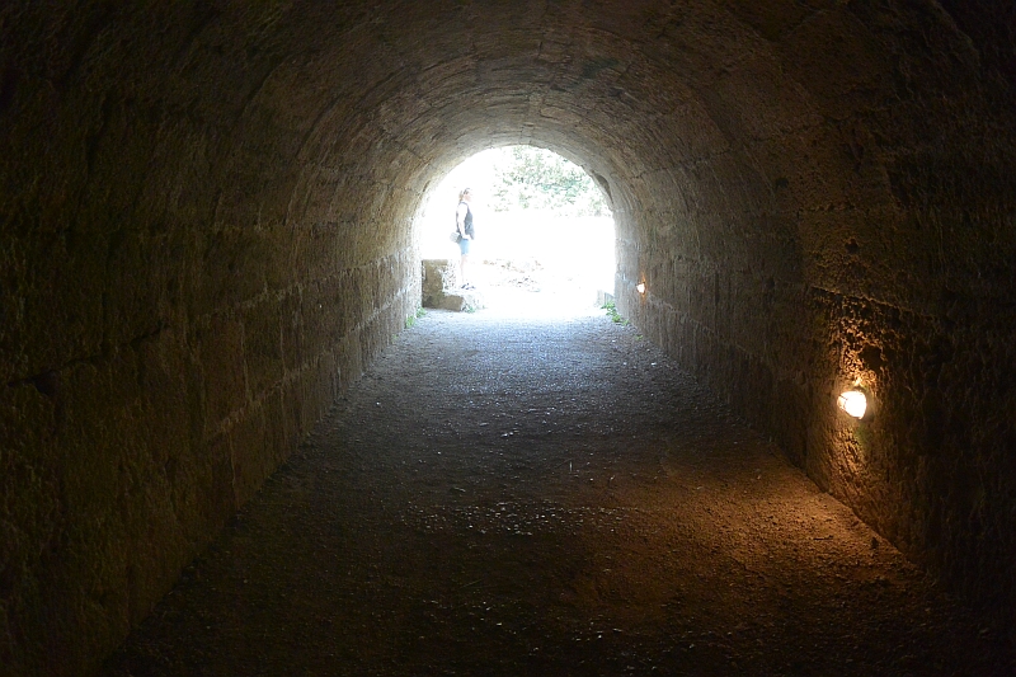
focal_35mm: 29
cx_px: 508
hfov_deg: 63.7
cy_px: 338
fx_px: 818
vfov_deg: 44.9
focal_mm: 11
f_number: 3.5
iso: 400
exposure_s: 1/125
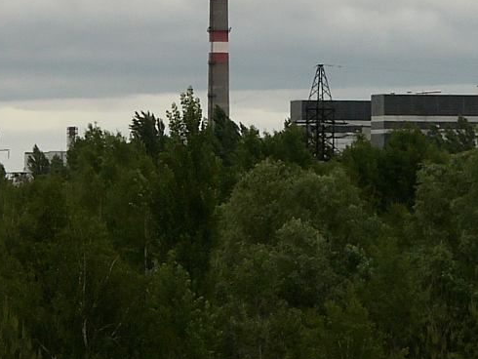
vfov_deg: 3.7
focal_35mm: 403
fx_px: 5568
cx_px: 163
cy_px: -15
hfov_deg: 4.9
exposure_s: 1/250
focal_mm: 23.8
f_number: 5.2
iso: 50
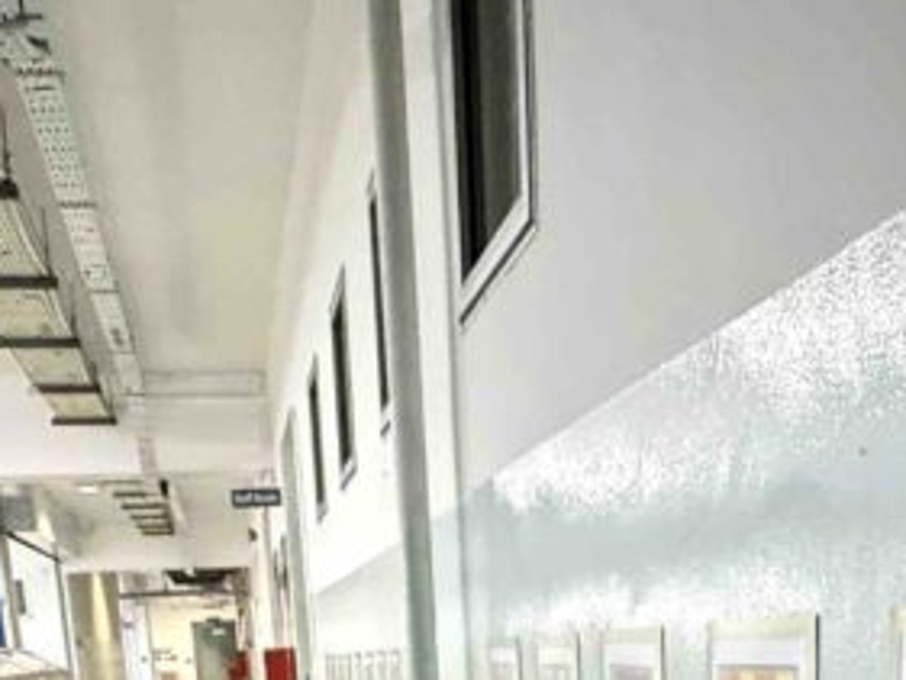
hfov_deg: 37.4
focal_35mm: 51
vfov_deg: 23.3
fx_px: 1335
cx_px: 506
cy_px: 1005
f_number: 2.2
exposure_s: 1/33
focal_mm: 2.22
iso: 1000
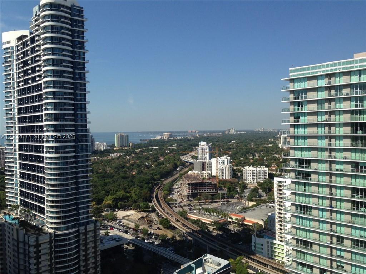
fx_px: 349
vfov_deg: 42.9
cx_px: 183
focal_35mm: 33
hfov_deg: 55.4
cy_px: 137
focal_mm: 4.12
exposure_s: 1/1938
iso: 50
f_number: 2.4
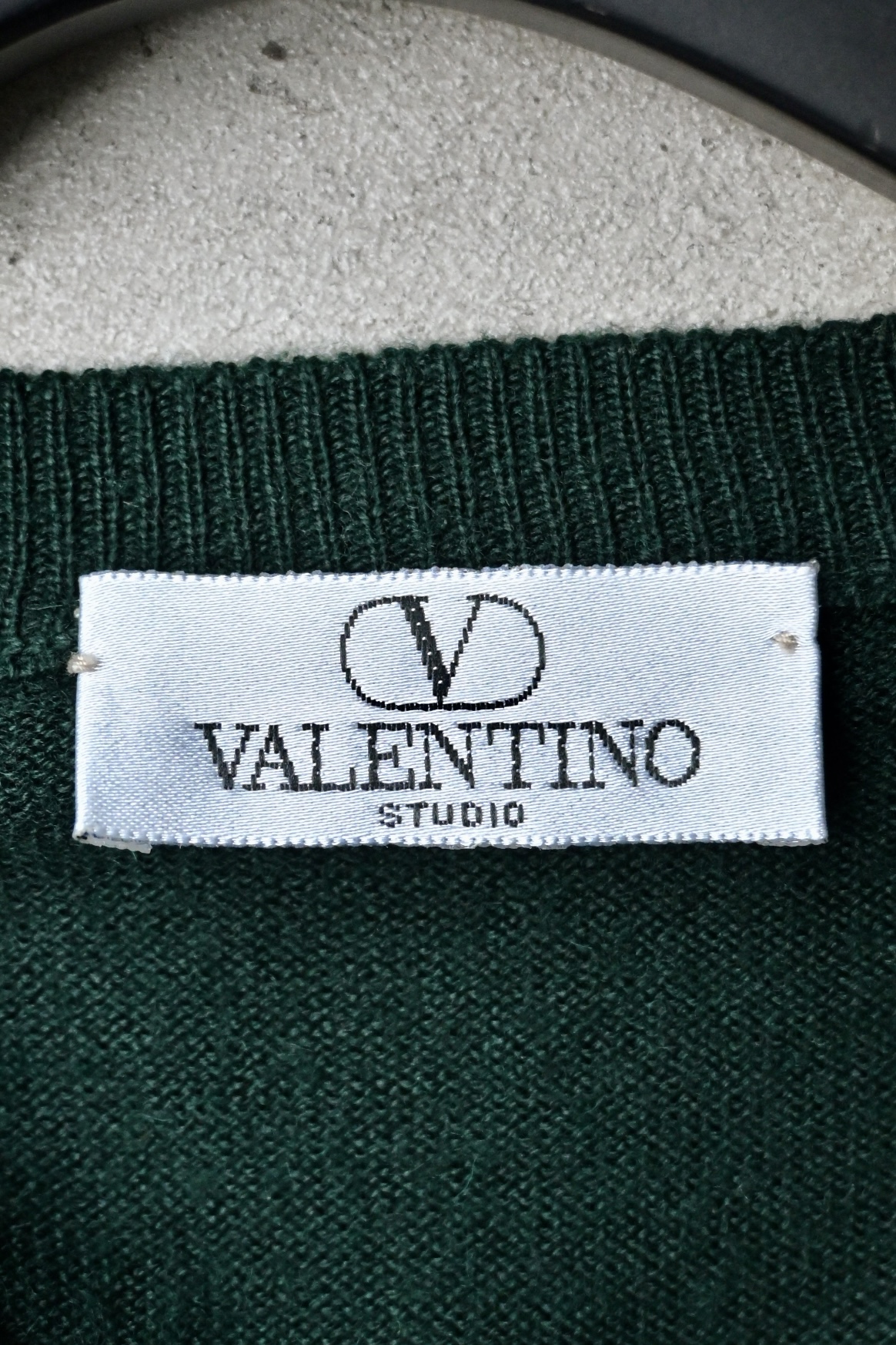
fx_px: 1176
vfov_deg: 59.5
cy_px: 672
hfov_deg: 41.7
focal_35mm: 32
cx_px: 448
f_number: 4
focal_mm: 21
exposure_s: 1/60
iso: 1000
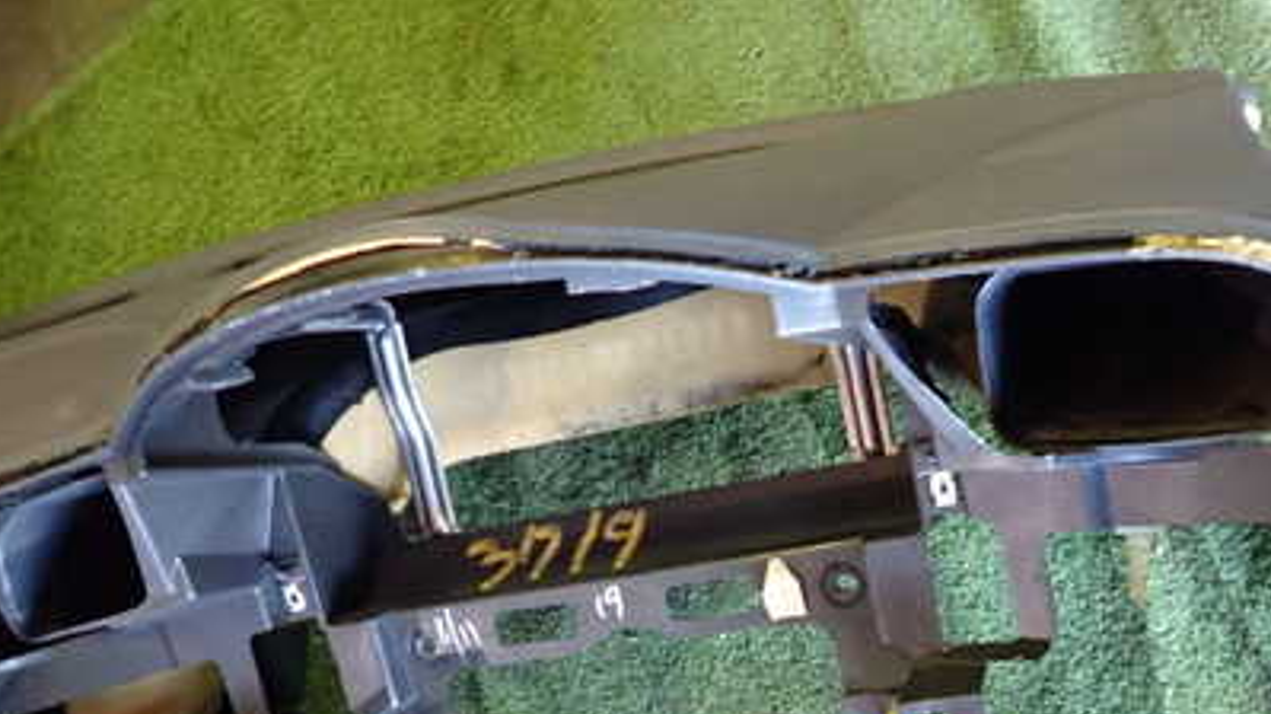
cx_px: 701
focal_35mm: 41
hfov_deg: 49.3
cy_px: 612
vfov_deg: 28.1
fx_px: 1381
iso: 800
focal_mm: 4.5
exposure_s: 1/30
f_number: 2
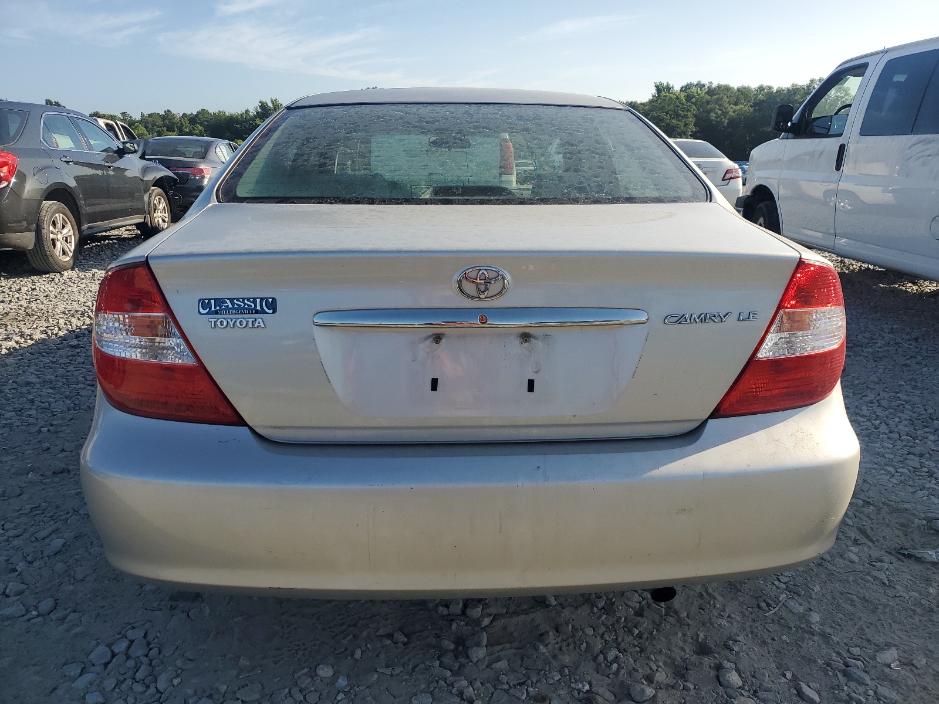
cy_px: 352
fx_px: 705
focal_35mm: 26
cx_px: 470
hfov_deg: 67.3
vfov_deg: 53.1
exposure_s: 1/2500
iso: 50
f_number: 1.5
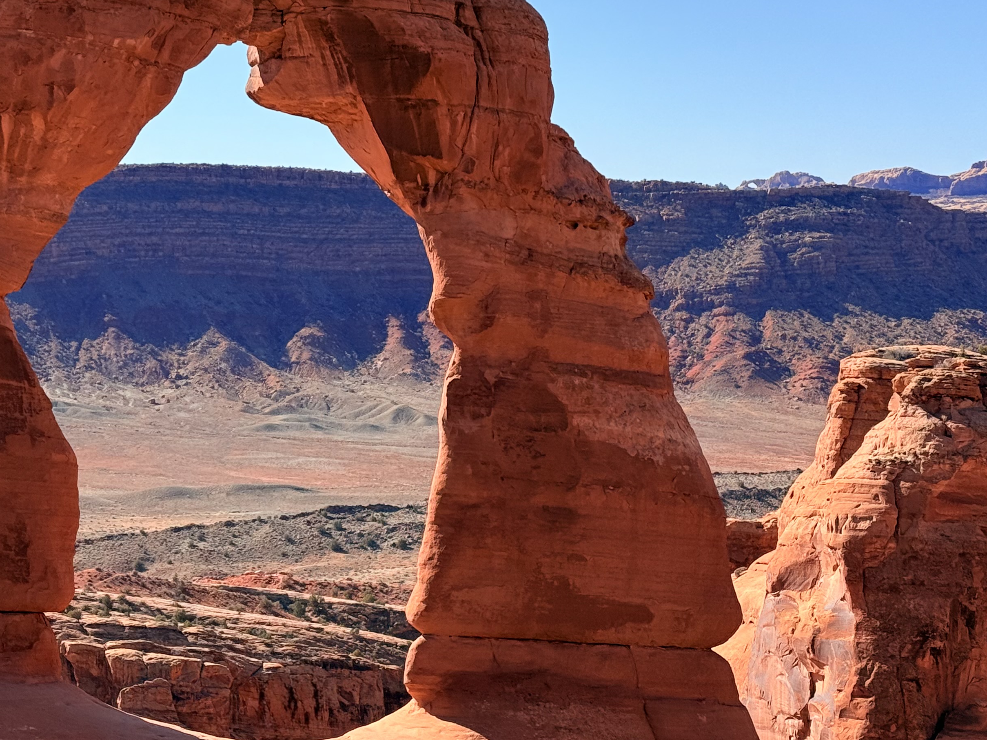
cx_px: 332
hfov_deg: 24.3
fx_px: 2281
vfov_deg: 18.4
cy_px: 289
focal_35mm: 80
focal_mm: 6.76
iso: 64
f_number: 1.78
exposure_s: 1/5208
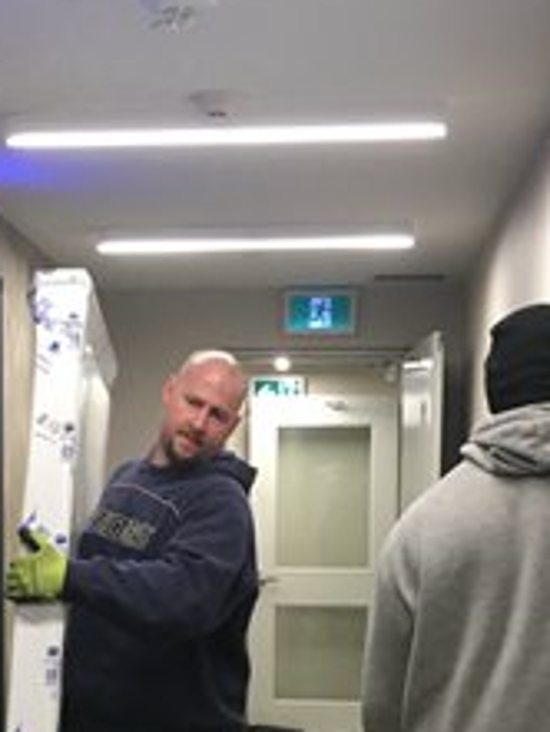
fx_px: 1482
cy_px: 704
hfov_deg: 21.0
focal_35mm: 70
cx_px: 189
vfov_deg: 26.5
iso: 80
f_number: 2.2
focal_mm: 4.15
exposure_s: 1/15
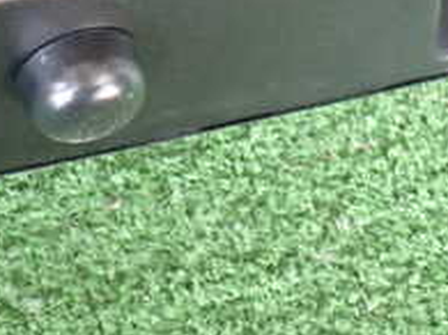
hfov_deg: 16.4
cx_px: -41
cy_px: -62
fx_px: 1513
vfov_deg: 12.4
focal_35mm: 117
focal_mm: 6.83
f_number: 2.7
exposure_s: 1/40
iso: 640
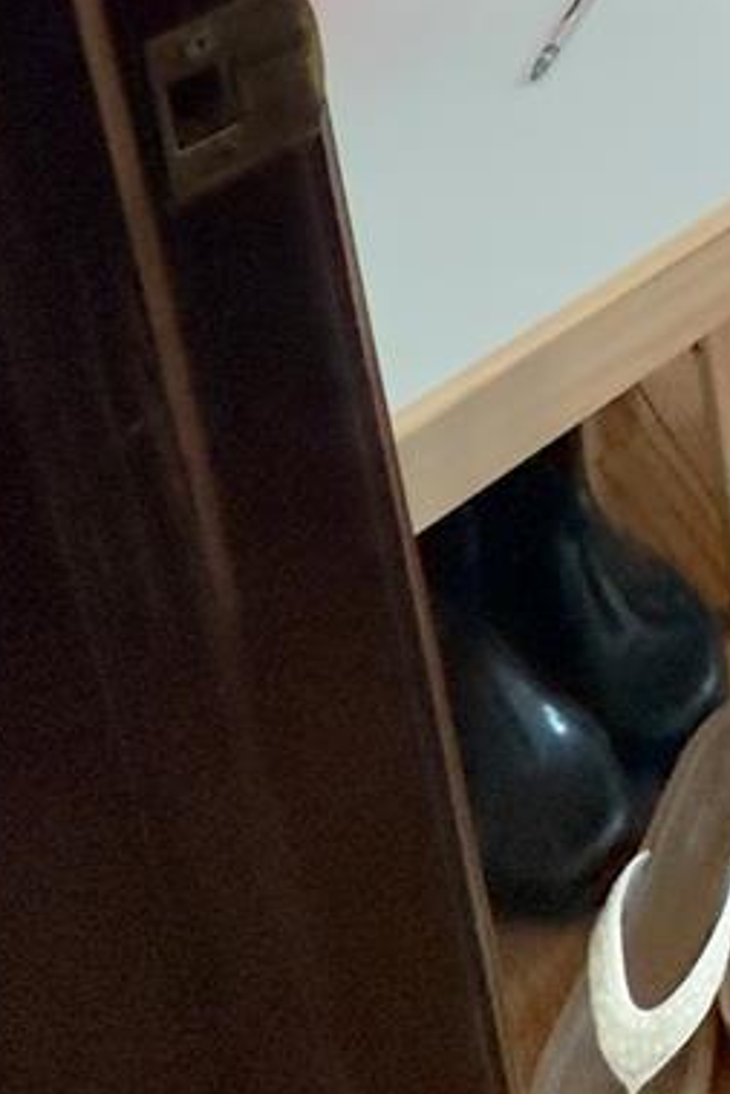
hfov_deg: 16.1
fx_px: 1793
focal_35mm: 59
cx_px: 1575
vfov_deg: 21.5
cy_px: -889
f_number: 2.2
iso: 400
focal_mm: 2.22
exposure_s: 1/60
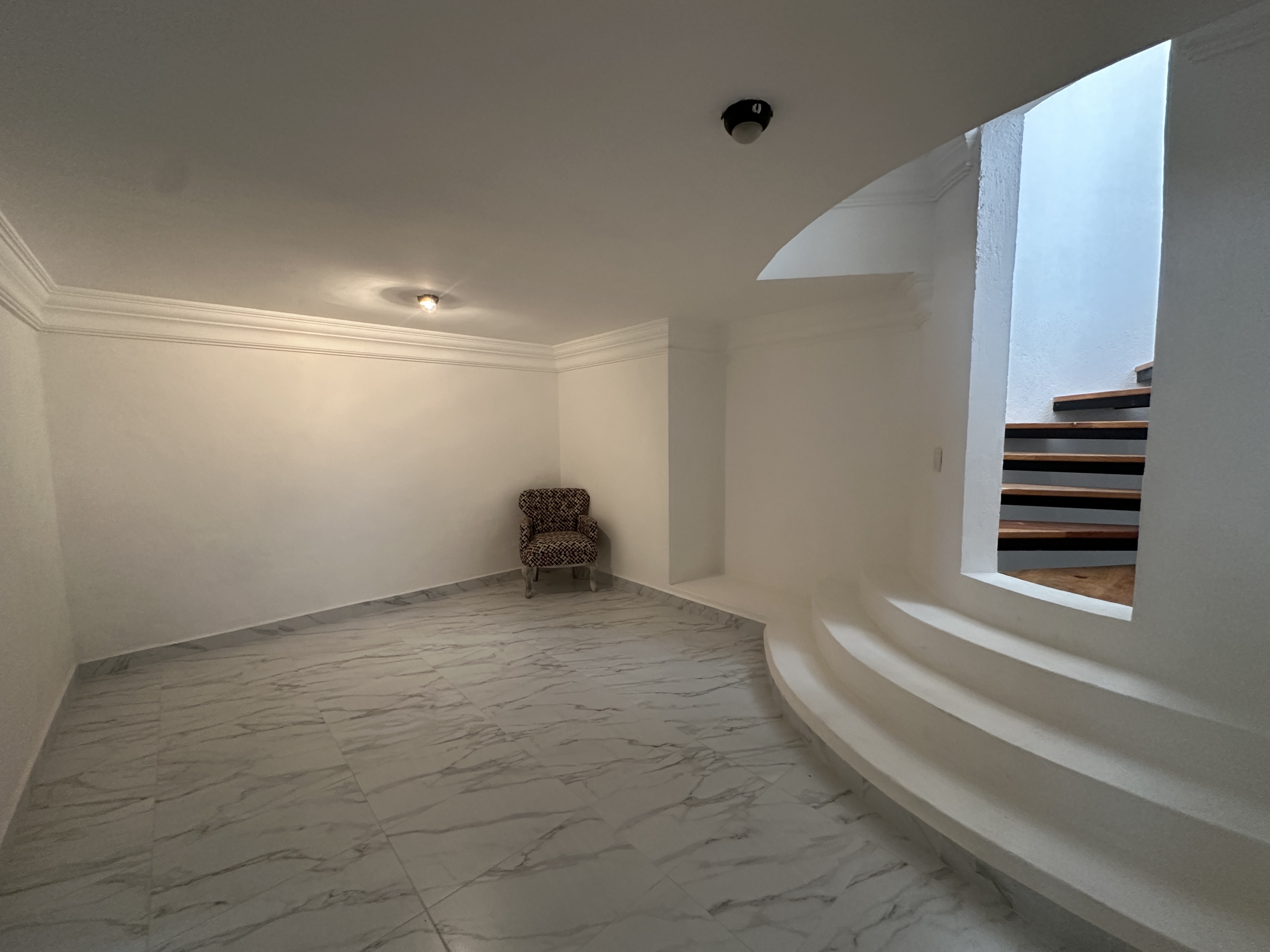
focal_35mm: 14
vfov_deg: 85.7
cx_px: 635
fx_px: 514
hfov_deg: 102.1
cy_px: 476
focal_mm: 2.22
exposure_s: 1/60
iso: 400
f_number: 2.2
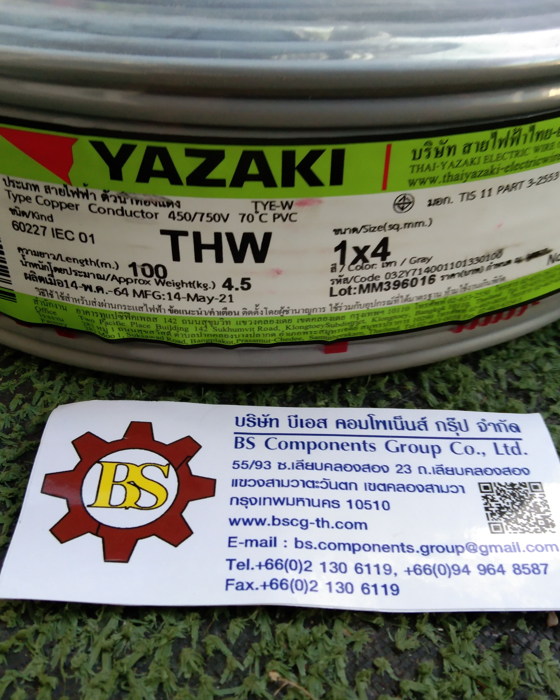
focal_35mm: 40
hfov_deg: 37.3
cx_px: 280
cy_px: 346
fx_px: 829
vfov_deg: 45.8
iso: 141
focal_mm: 3.65
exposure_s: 1/50
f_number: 2.2
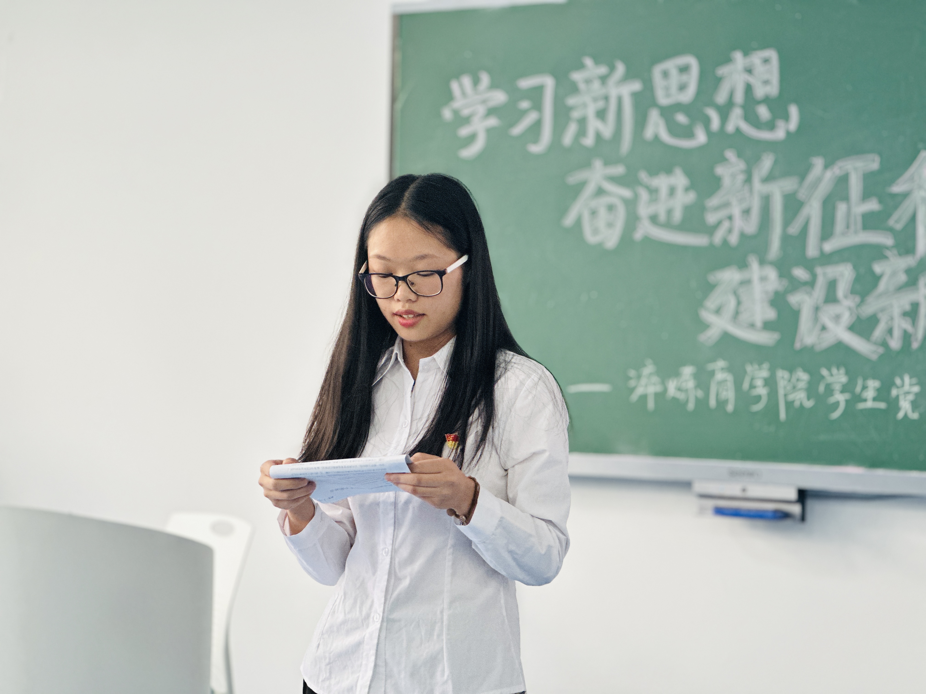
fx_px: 2060
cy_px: 347
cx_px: 463
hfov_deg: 25.3
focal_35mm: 77
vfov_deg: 19.1
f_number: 2.8
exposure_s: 1/121
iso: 160
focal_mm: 9
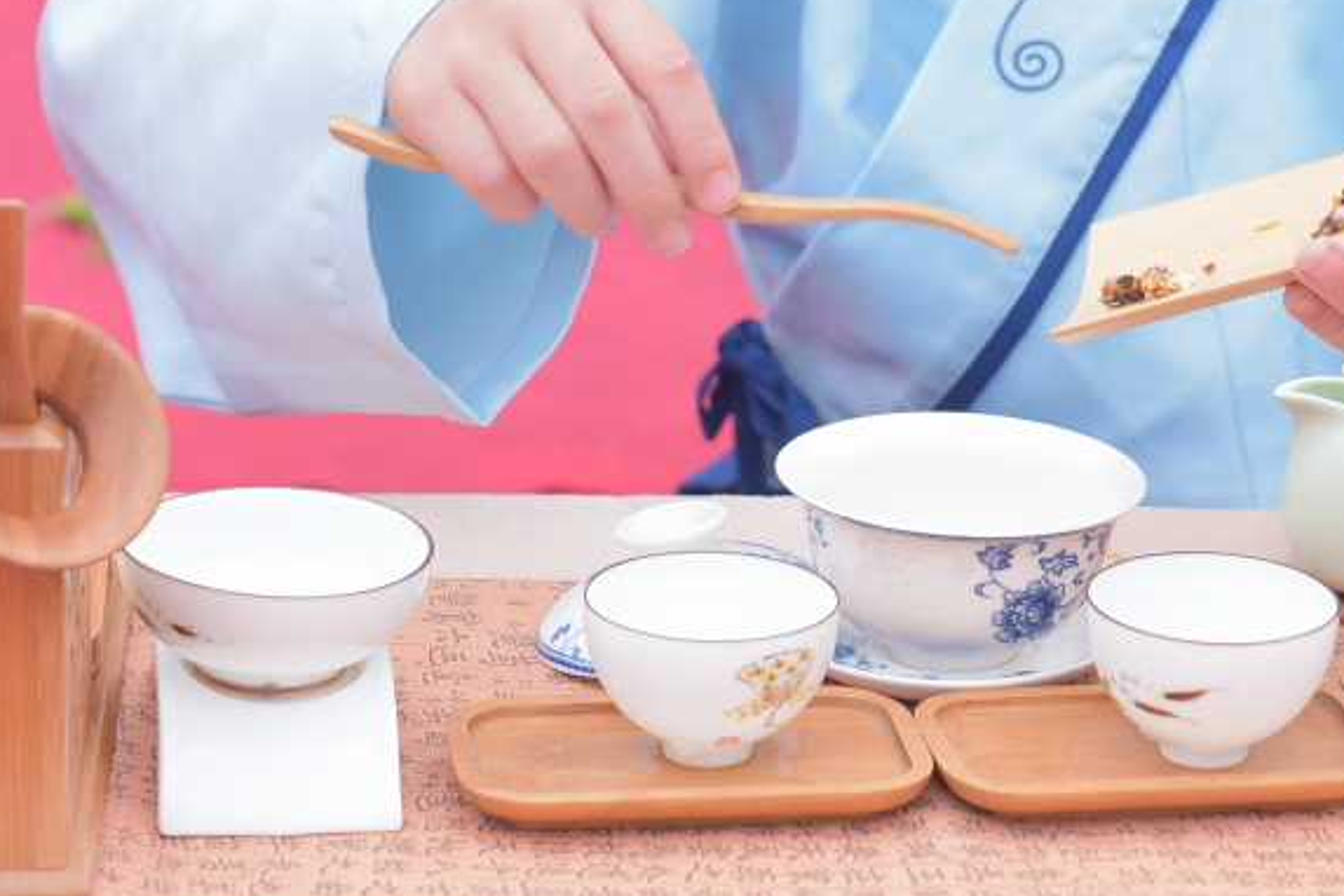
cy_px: 81
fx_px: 4928
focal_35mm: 132
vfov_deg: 10.3
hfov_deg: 15.5
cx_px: 844
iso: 320
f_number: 6.3
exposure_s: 1/125
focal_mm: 70
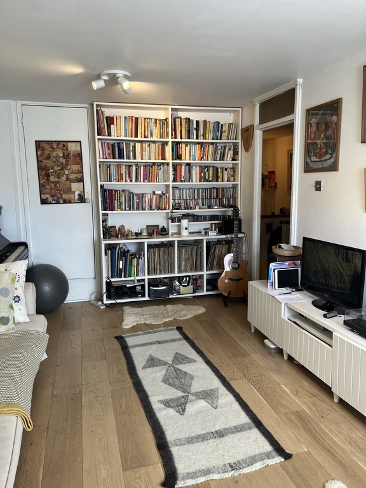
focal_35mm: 26
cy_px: 244
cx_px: 183
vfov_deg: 67.3
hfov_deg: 53.1
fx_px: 367
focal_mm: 5.1
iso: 125
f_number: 1.6
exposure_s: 1/100
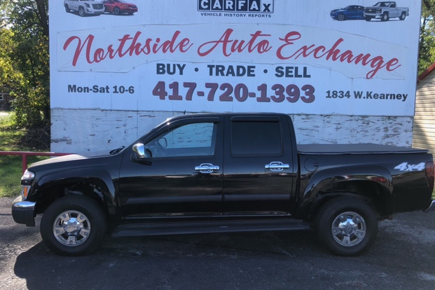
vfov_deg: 43.6
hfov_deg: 61.9
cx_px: 222
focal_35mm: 30
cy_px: 145
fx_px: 362
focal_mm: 3.99
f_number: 1.8
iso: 20
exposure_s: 1/436
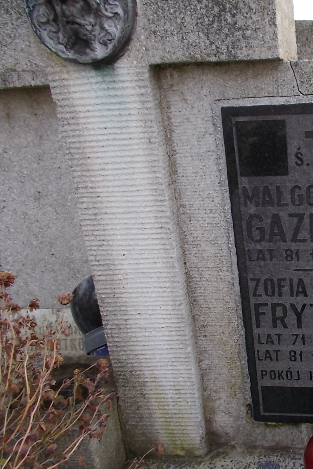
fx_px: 482
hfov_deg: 33.0
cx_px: 311
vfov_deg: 51.9
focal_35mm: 37
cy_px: 234
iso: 80
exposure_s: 1/125
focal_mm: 4.6
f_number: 3.2
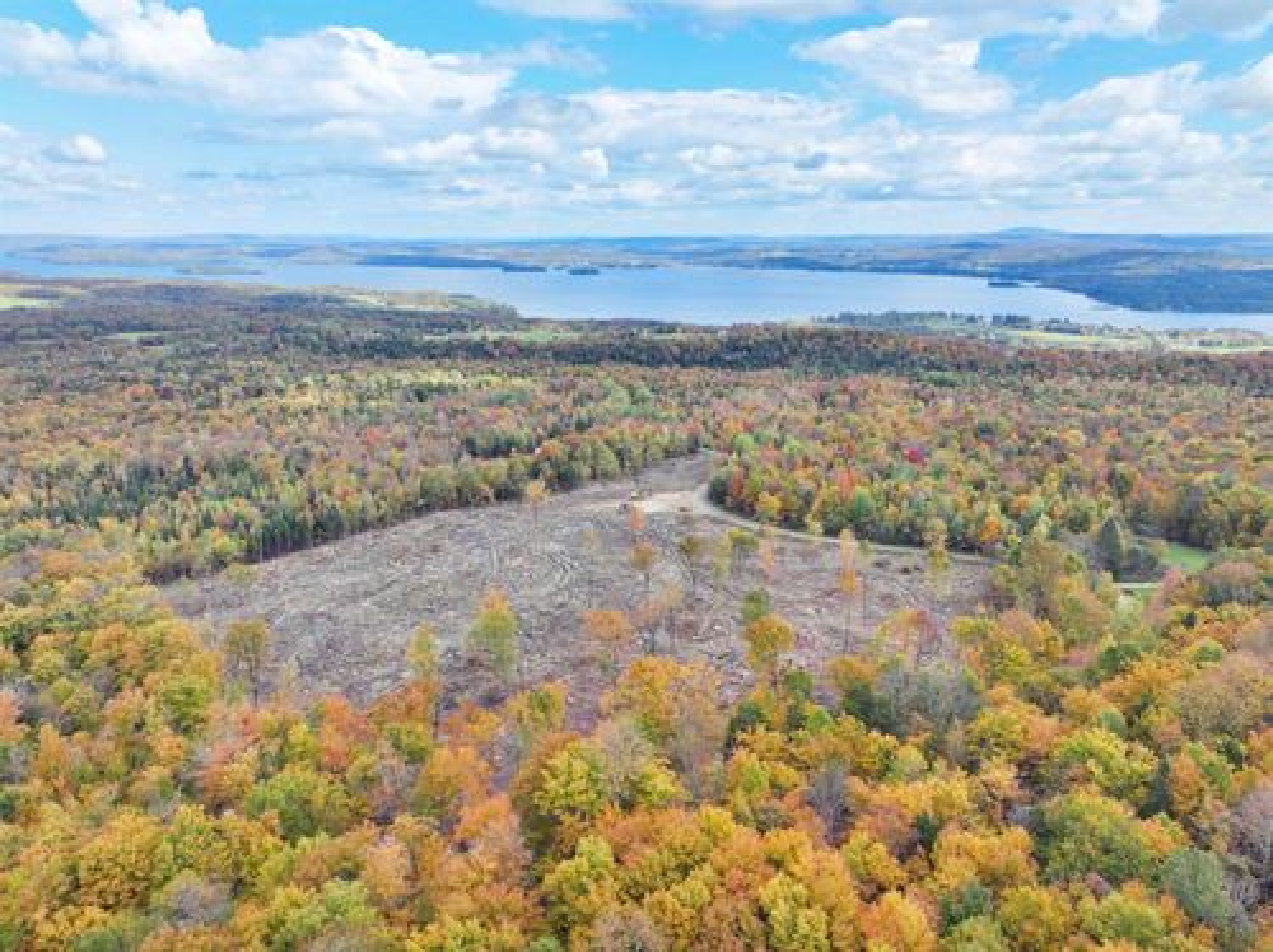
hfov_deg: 71.6
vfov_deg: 56.7
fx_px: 882
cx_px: 636
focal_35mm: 24
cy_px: 476
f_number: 2.8
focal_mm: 12.29
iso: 210
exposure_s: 1/1600
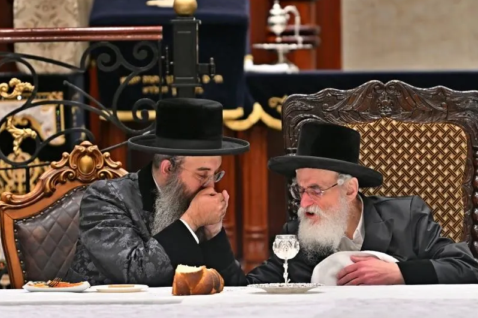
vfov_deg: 3.6
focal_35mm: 385
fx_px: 5109
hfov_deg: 5.4
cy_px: 155
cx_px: 274
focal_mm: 200
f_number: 2.8
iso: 250
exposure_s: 1/400
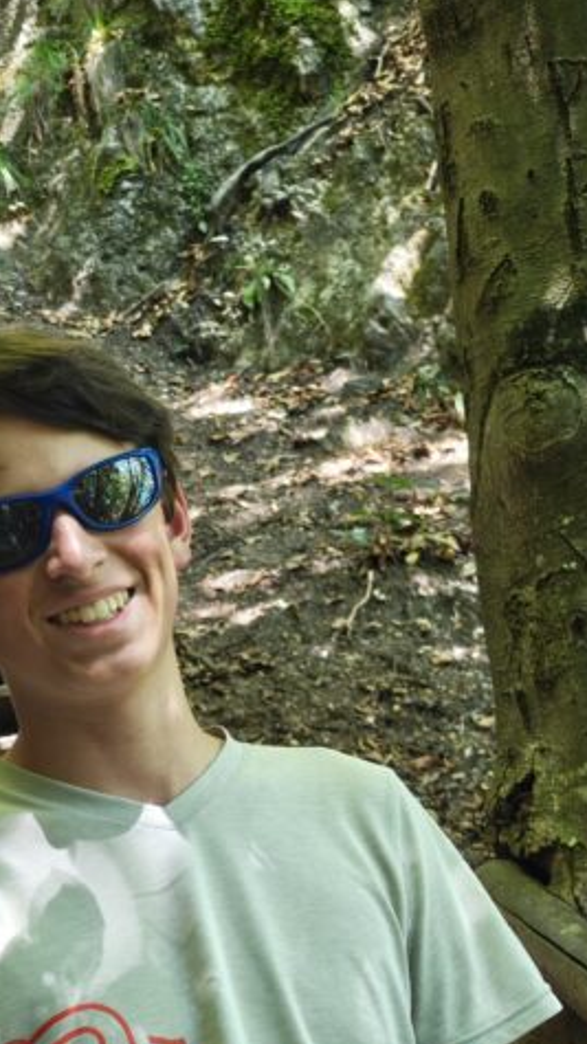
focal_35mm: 108
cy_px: 479
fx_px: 2990
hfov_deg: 11.0
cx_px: -73
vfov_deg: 19.8
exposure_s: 1/89.3
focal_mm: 8.72
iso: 105
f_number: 2
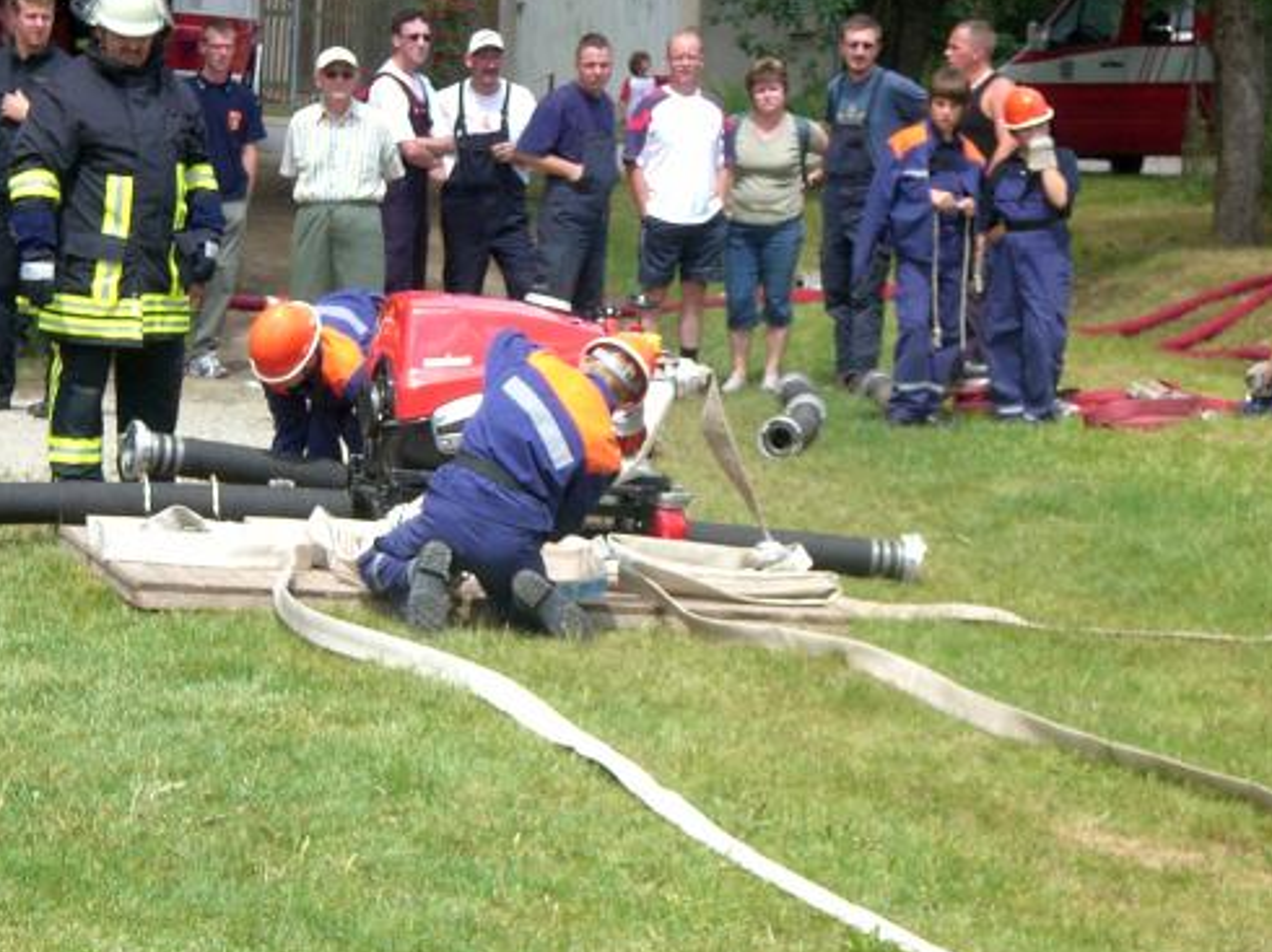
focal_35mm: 149
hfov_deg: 13.3
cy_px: 565
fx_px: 5472
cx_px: 558
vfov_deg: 9.9
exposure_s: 1/320
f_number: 5.9
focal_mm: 18.9
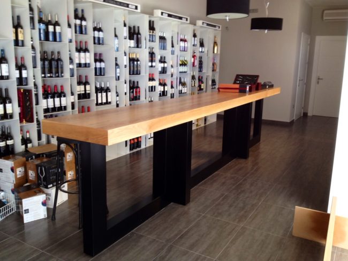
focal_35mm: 35
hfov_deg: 52.6
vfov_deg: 40.7
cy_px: 130
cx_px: 174
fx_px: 352
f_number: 2.4
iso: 80
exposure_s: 1/20
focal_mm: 4.28
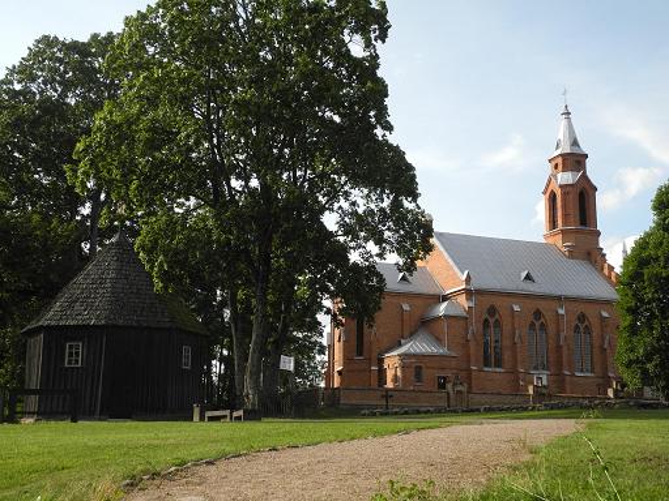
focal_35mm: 50
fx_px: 966
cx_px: 334
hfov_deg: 38.2
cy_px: 250
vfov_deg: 29.1
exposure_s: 1/800
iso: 100
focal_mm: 10.7
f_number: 3.5
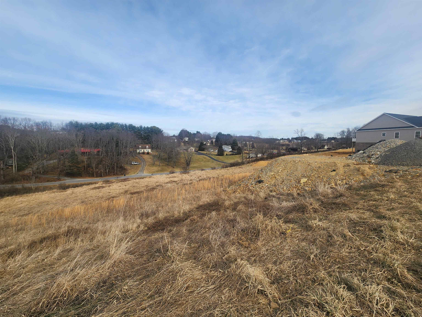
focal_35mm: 13
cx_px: 211
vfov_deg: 89.9
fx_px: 158
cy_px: 158
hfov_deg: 106.2
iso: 50
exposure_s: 1/1437
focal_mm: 2.2
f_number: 2.2
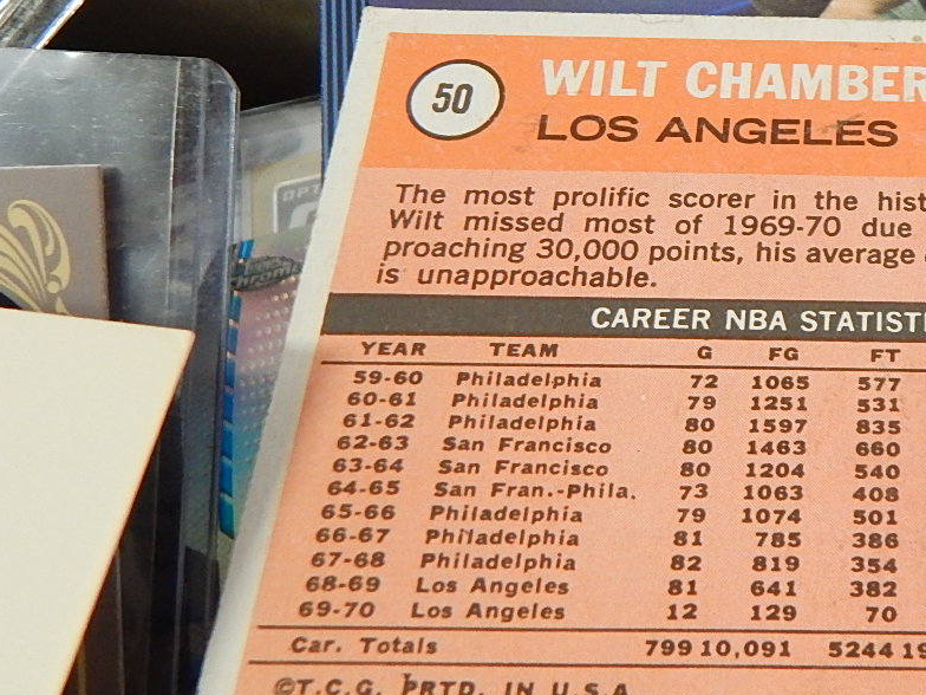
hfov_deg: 34.4
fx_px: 1364
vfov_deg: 28.2
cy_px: 188
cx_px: 908
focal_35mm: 51
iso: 400
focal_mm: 4.5
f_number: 3.1
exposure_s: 1/40
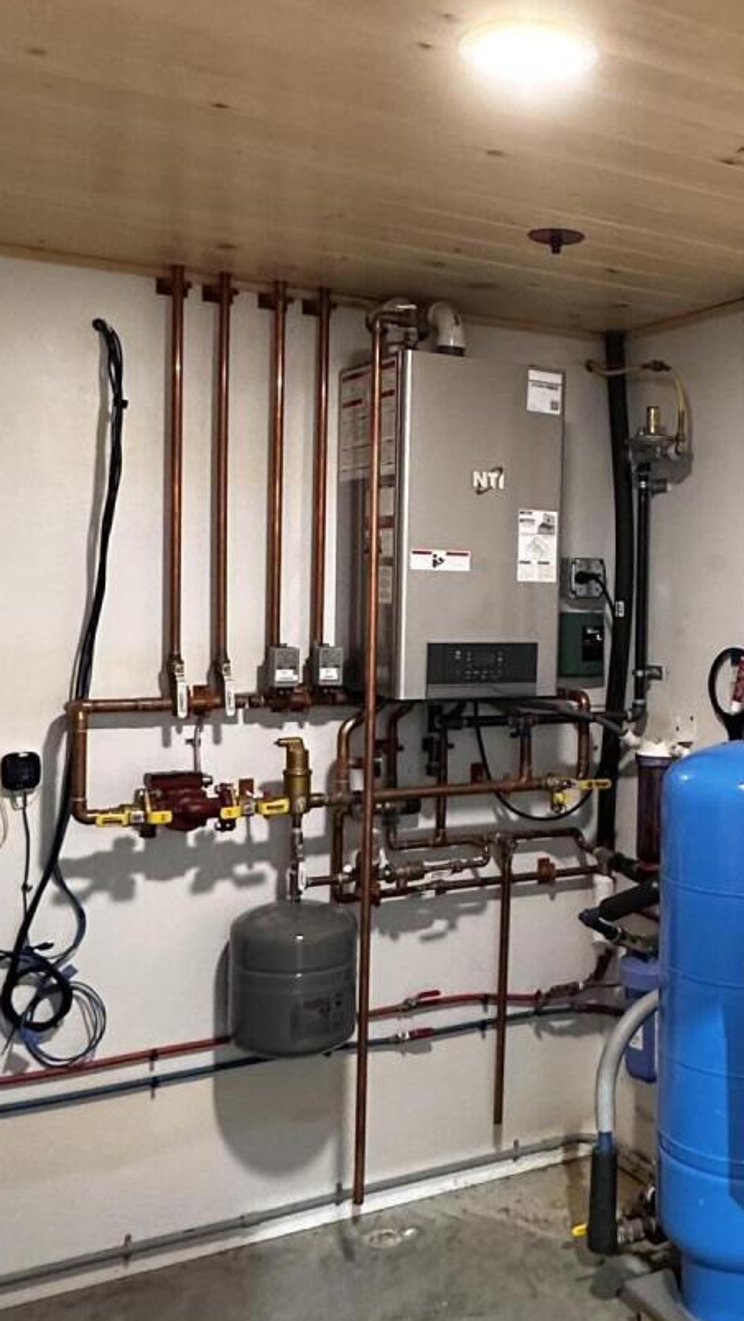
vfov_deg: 52.8
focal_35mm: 38
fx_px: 1332
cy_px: 630
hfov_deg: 30.3
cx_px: 616
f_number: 2.2
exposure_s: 1/60
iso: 320
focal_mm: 2.22
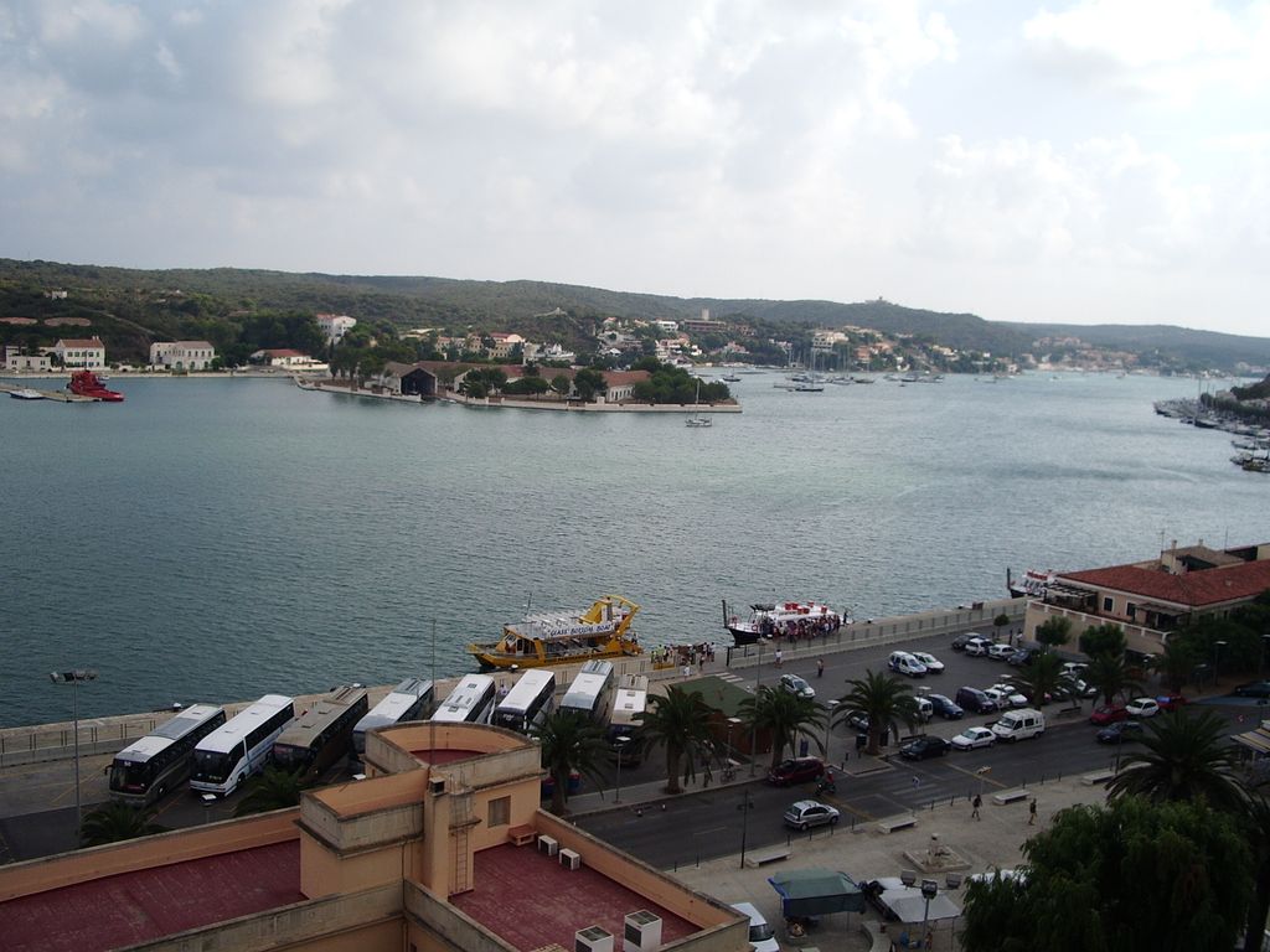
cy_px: 476
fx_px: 1284
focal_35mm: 35
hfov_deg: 52.6
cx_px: 635
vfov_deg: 40.7
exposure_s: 1/500
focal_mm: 5.8
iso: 50
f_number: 4.3
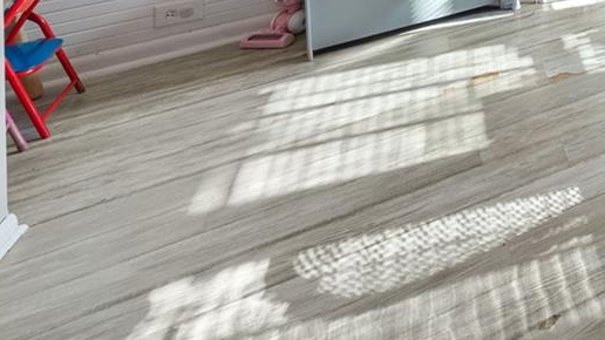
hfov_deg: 30.5
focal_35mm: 39
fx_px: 626
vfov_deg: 21.6
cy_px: -247
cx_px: 888
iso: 800
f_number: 9
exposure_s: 1/8
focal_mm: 12
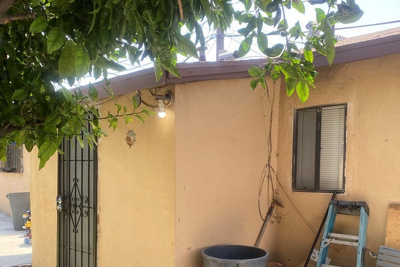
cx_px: 204
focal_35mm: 37
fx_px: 411
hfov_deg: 51.9
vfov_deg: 35.1
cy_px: 202
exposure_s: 1/432
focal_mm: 4.25
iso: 32
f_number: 1.8
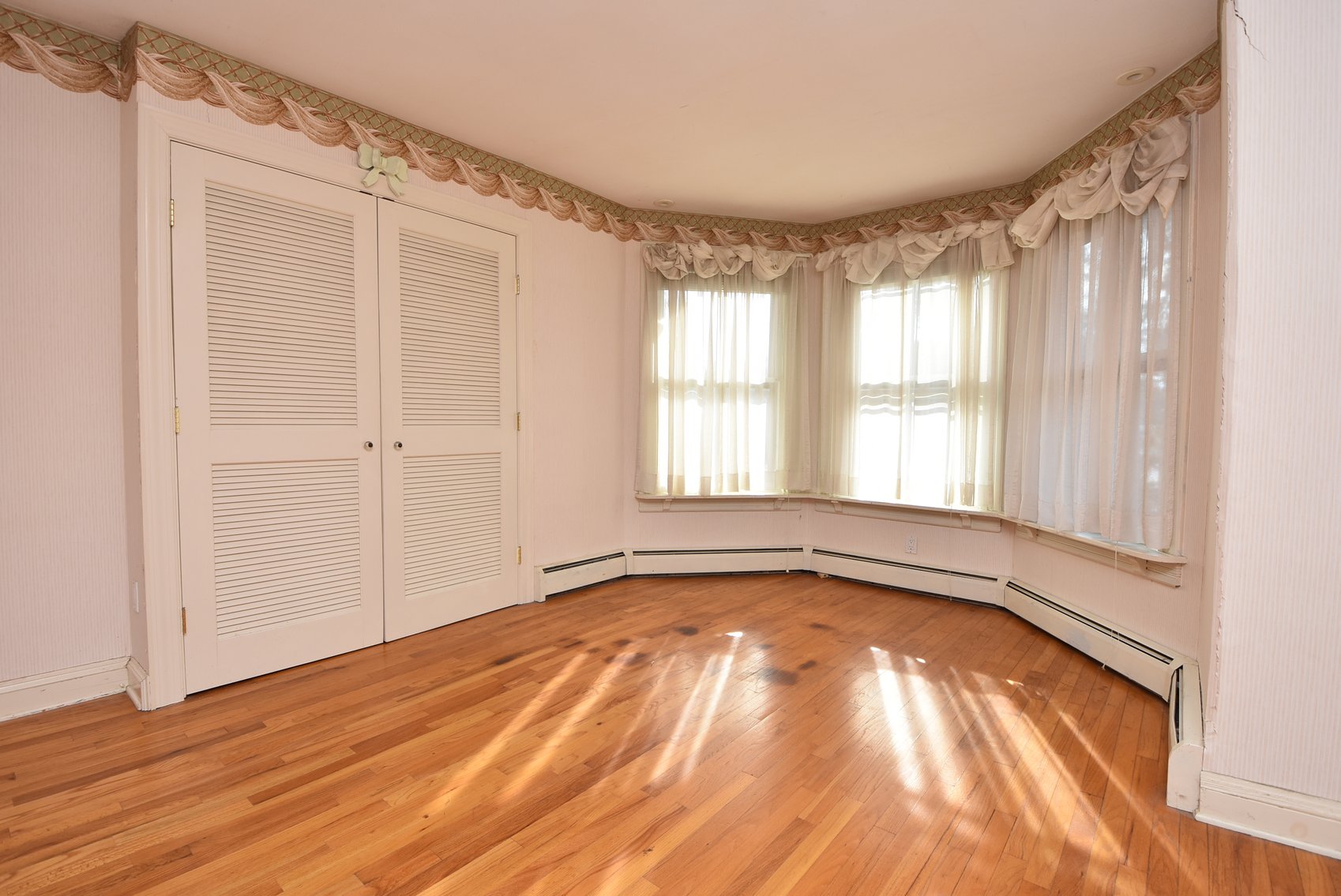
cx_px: 670
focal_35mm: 16
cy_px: 448
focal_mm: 10.5
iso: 200
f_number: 5.6
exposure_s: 1/125
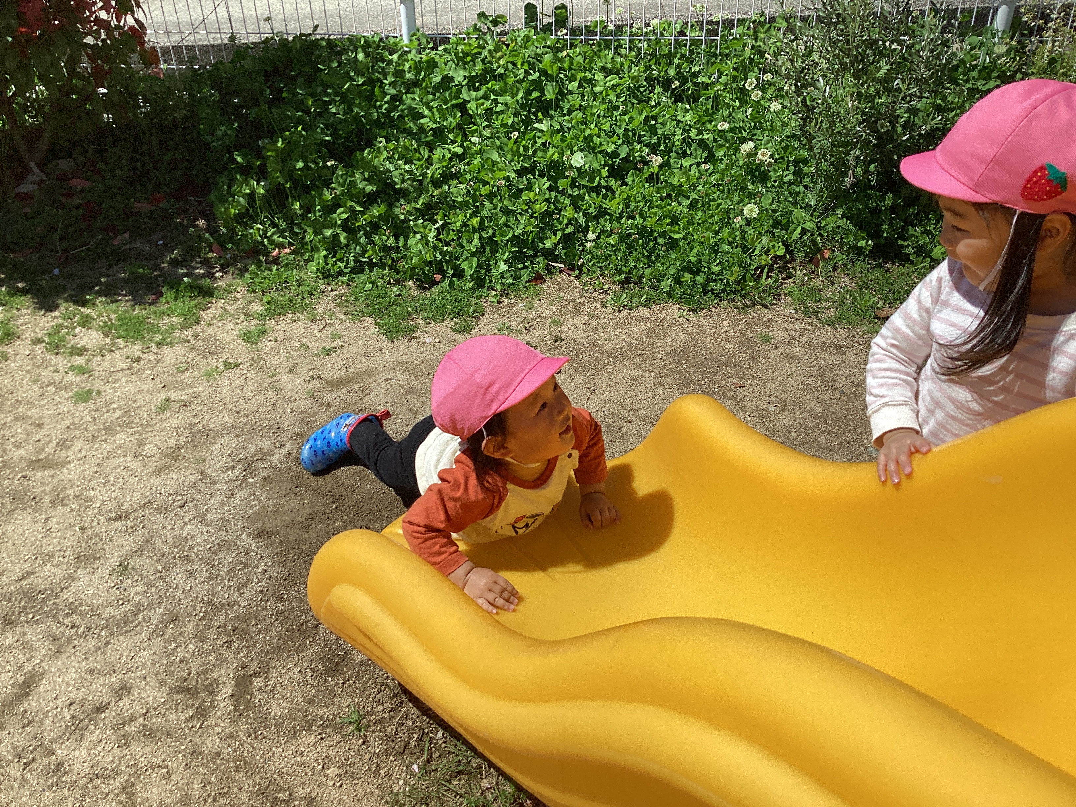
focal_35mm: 31
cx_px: 538
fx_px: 964
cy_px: 404
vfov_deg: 45.4
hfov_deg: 58.4
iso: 25
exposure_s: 1/1852
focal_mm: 3.3
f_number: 2.4
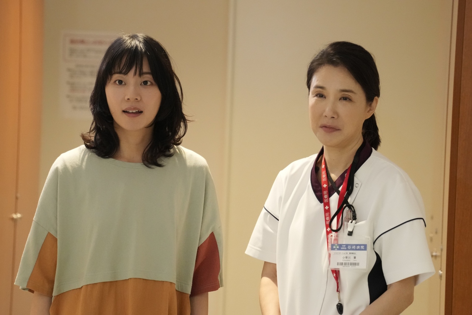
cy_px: 158
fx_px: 1966
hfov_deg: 13.7
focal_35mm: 150
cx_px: 236
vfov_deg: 9.1
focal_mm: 100
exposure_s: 1/200
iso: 6400
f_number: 4.5
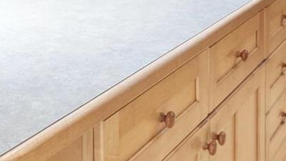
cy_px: -103
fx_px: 576
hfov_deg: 27.3
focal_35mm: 76
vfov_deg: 14.5
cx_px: 55
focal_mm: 9
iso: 400
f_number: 10
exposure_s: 1.3
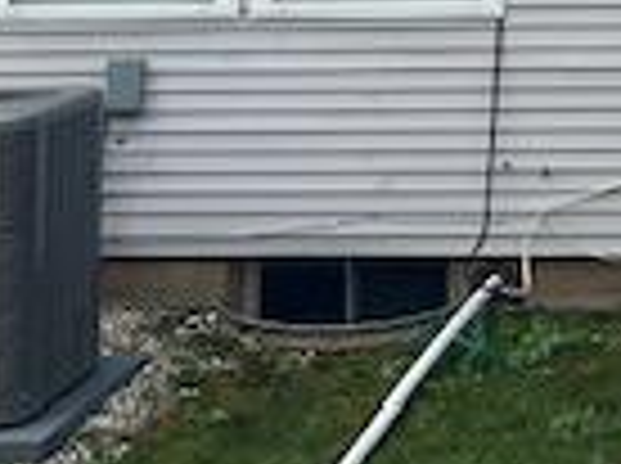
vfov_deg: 11.0
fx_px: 2167
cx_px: 878
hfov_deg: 15.3
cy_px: -509
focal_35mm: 121
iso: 50
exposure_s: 1/2915
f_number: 1.5
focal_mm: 5.7
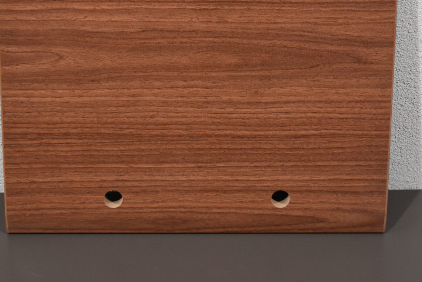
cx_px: 211
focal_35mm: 94
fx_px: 1102
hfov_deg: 21.7
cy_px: 36
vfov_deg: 14.4
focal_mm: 34
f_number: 4.5
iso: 800
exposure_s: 1/200
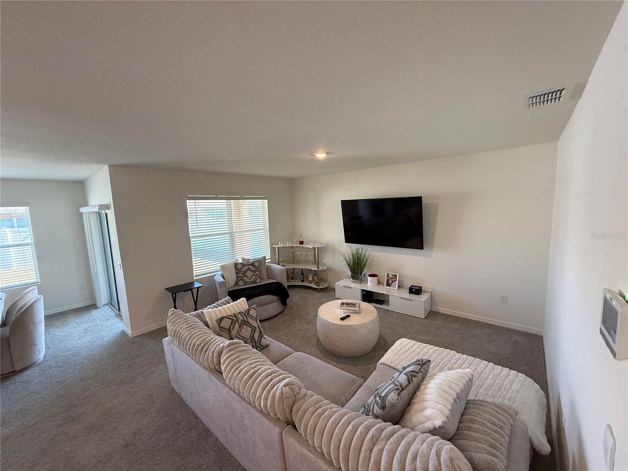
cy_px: 236
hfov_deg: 102.1
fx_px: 254
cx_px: 314
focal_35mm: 14
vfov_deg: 85.7
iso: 320
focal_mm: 2.22
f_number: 2.2
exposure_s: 1/120
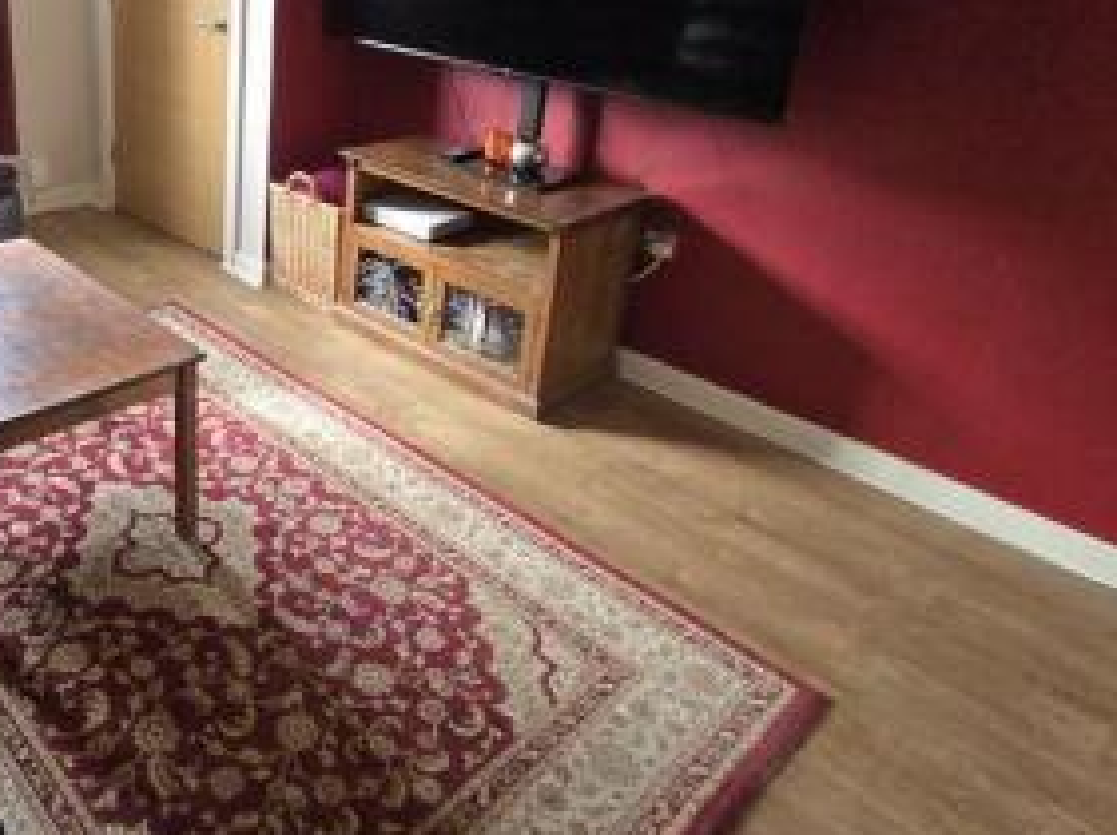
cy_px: 225
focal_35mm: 27
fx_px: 870
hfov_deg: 61.5
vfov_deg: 49.5
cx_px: 272
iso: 200
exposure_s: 1/50
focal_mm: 2.2
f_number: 2.2
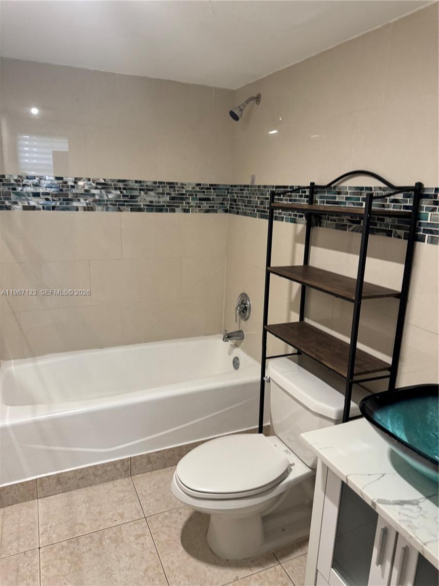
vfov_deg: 71.6
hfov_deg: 56.8
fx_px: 406
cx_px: 220
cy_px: 293
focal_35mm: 24
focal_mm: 6.76
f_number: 1.78
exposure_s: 1/60
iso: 250
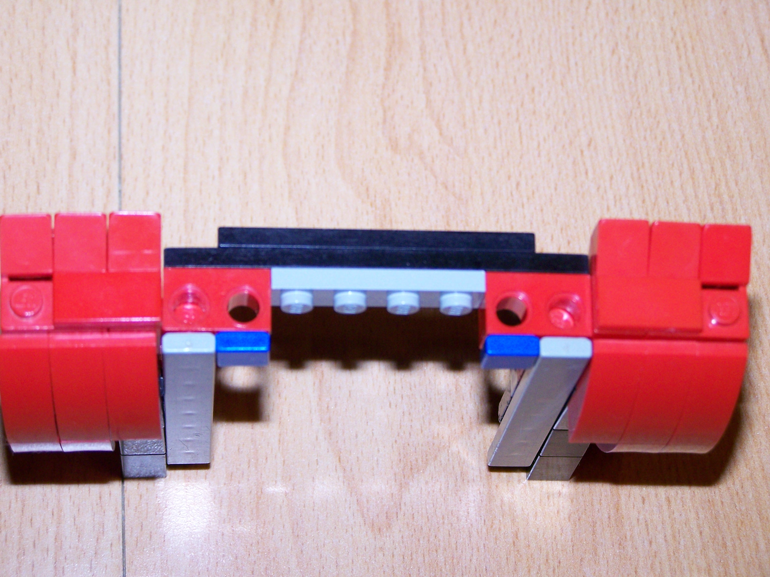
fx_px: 2091
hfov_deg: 20.9
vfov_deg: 15.7
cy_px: 288
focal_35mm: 94
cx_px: 385
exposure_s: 1/80
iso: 160
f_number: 3.2
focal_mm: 15.6
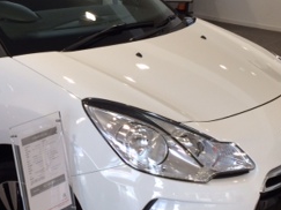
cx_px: 42
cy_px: 91
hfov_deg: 24.2
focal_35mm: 79
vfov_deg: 18.6
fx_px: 641
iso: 64
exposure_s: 1/120
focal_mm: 4.12
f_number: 2.2
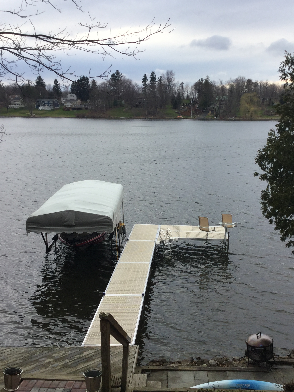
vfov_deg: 43.8
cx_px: 172
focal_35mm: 43
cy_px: 221
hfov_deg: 33.5
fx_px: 487
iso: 25
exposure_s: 1/375
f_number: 2.4
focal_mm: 3.3
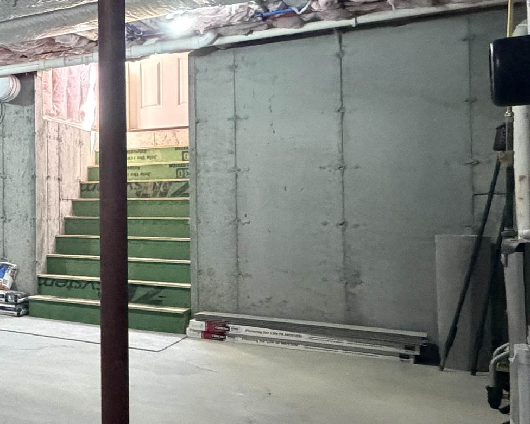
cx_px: -286
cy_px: 192
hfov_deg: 27.4
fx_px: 675
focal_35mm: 43
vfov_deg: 34.9
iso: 1000
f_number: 2.2
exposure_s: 1/60
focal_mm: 2.22
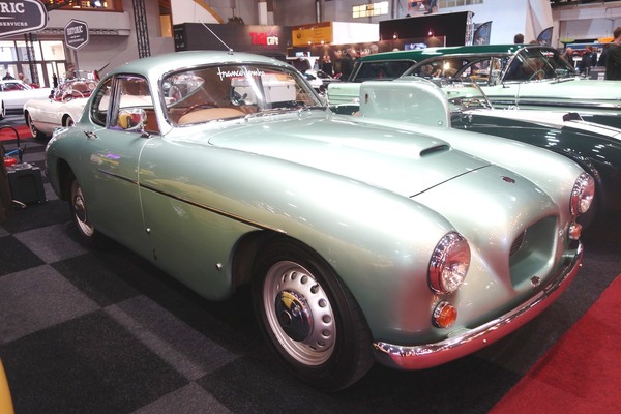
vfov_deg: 46.4
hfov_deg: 65.5
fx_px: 483
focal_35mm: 28
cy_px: 207
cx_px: 310
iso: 125
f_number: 1.8
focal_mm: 10.4
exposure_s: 1/30
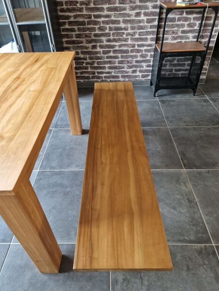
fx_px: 202
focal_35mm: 24
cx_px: 105
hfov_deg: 56.8
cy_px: 151
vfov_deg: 71.6
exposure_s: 1/100
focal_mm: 5.4
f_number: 1.8
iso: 500
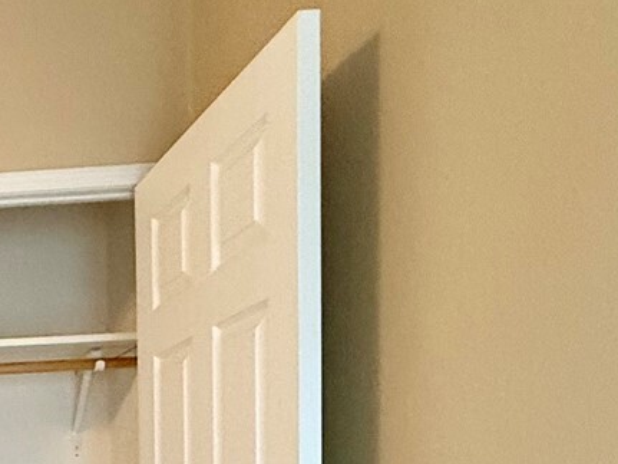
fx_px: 928
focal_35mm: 52
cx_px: -218
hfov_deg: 28.8
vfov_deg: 24.8
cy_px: 580
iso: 500
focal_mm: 2.22
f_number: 2.2
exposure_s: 1/60
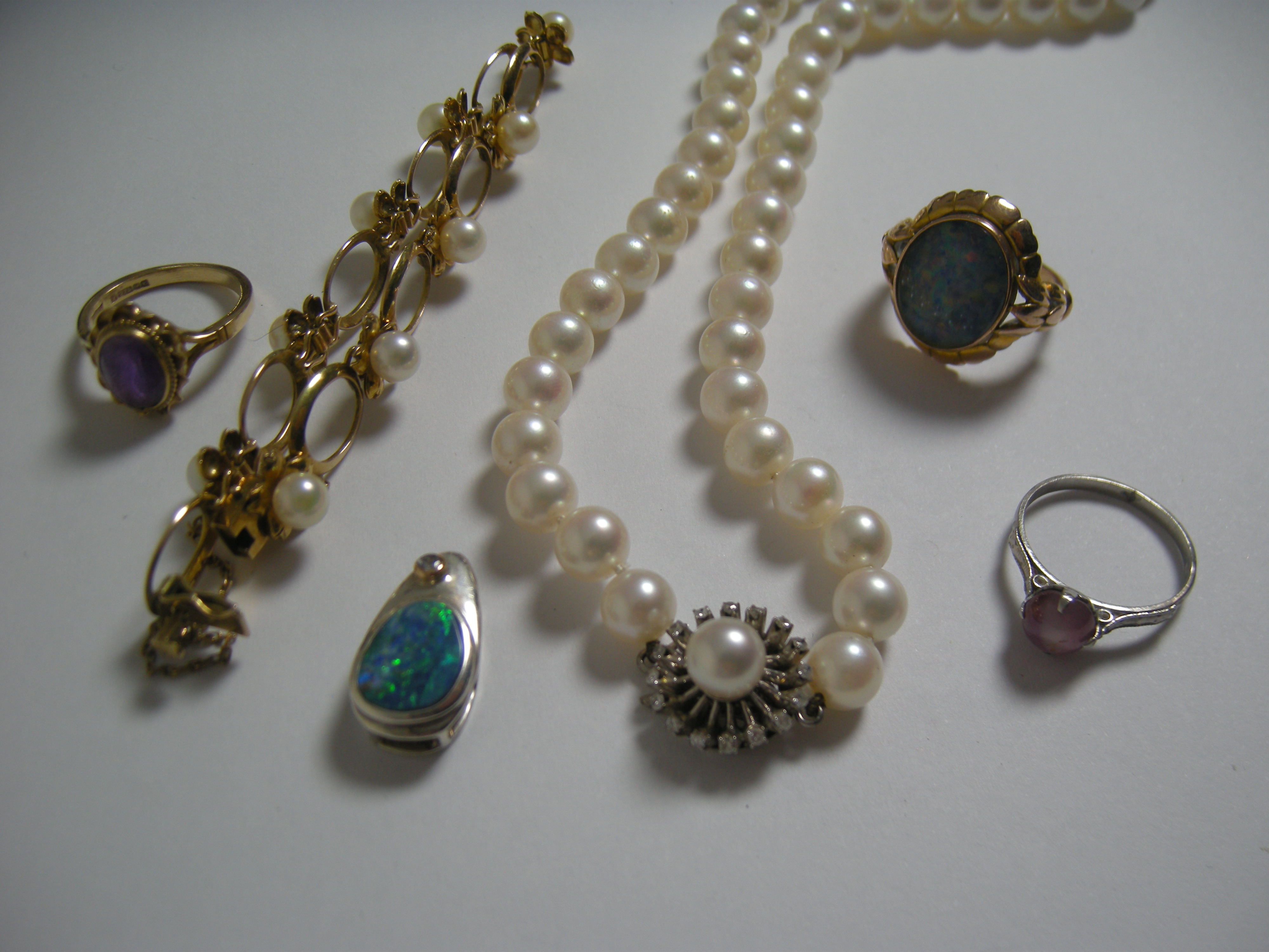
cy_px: 476
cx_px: 634
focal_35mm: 35
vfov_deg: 40.7
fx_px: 1283
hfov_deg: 52.6
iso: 64
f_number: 2.7
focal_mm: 7.5
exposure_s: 1/63
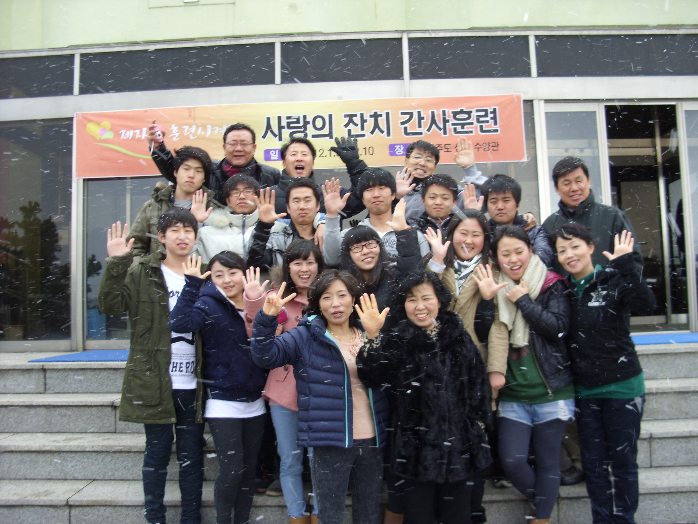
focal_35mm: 38
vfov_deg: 37.7
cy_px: 262
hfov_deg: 49.0
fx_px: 766
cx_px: 349
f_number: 2.8
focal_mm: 6.3
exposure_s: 1/74
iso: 50
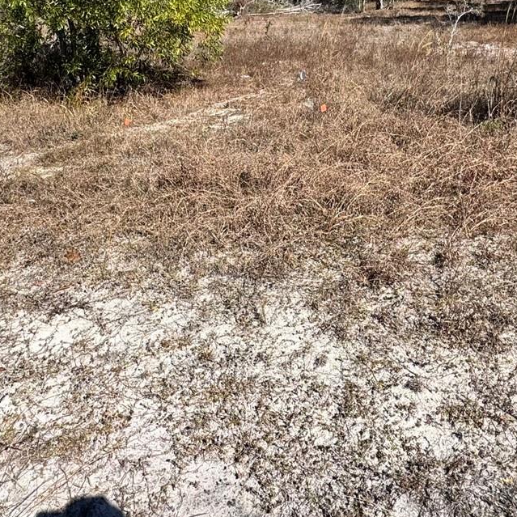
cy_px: 94
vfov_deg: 49.1
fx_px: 524
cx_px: 293
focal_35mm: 31
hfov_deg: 52.4
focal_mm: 2.22
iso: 50
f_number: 2.2
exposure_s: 1/1748
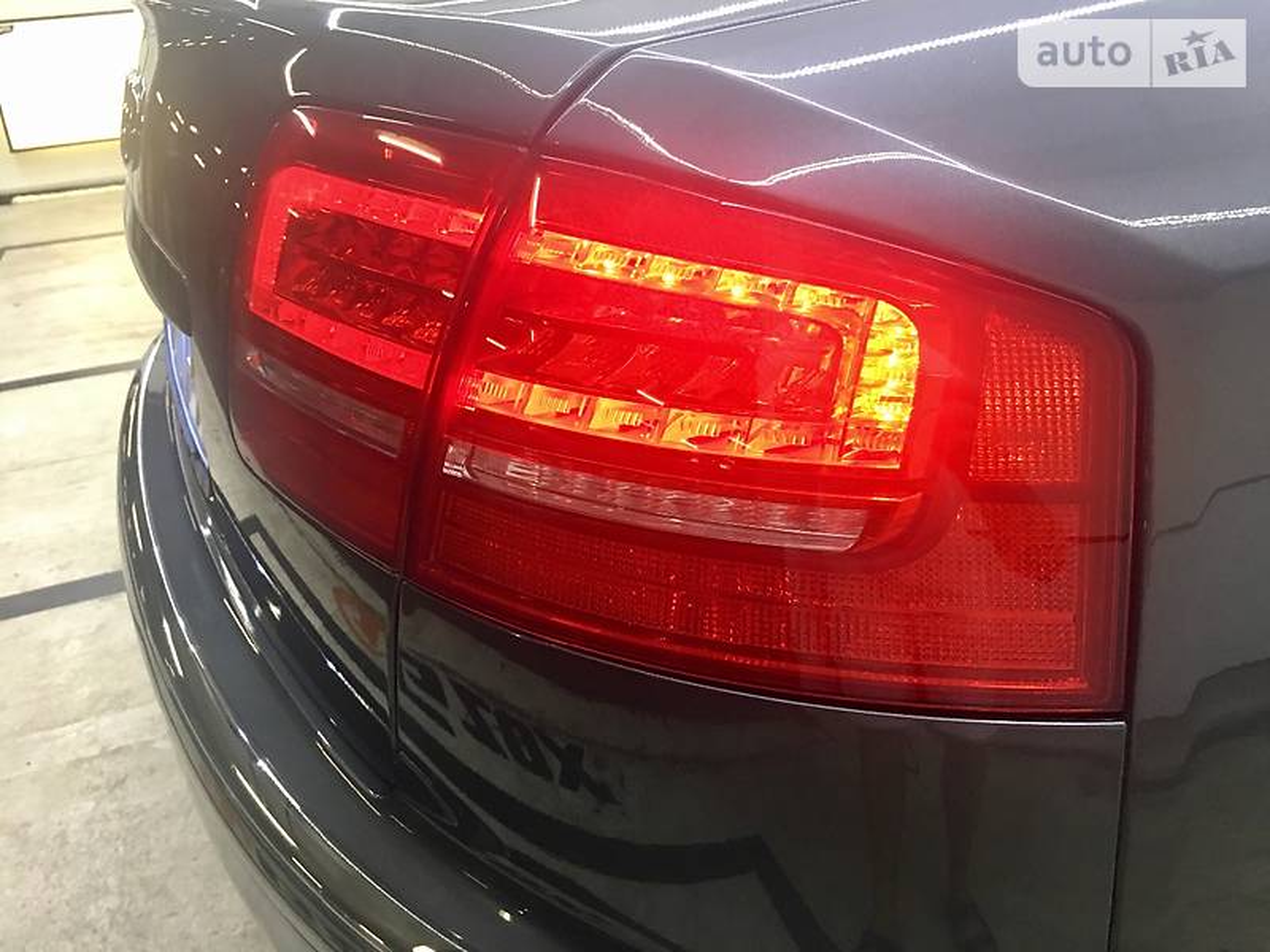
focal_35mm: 29
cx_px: 635
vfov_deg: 48.2
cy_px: 476
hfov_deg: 61.7
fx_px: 1064
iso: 80
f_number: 2.2
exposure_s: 1/17
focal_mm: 4.2
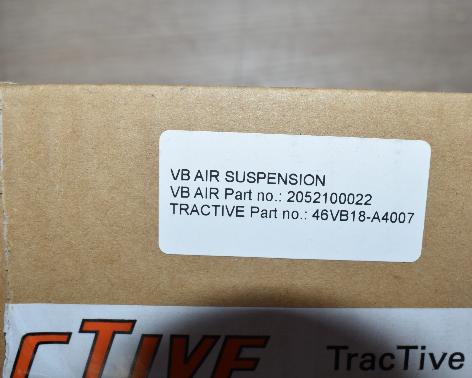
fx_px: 531
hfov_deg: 47.8
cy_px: 191
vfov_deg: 39.1
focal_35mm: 38
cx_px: 269
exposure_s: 1/30
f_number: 5.6
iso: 200
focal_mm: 22
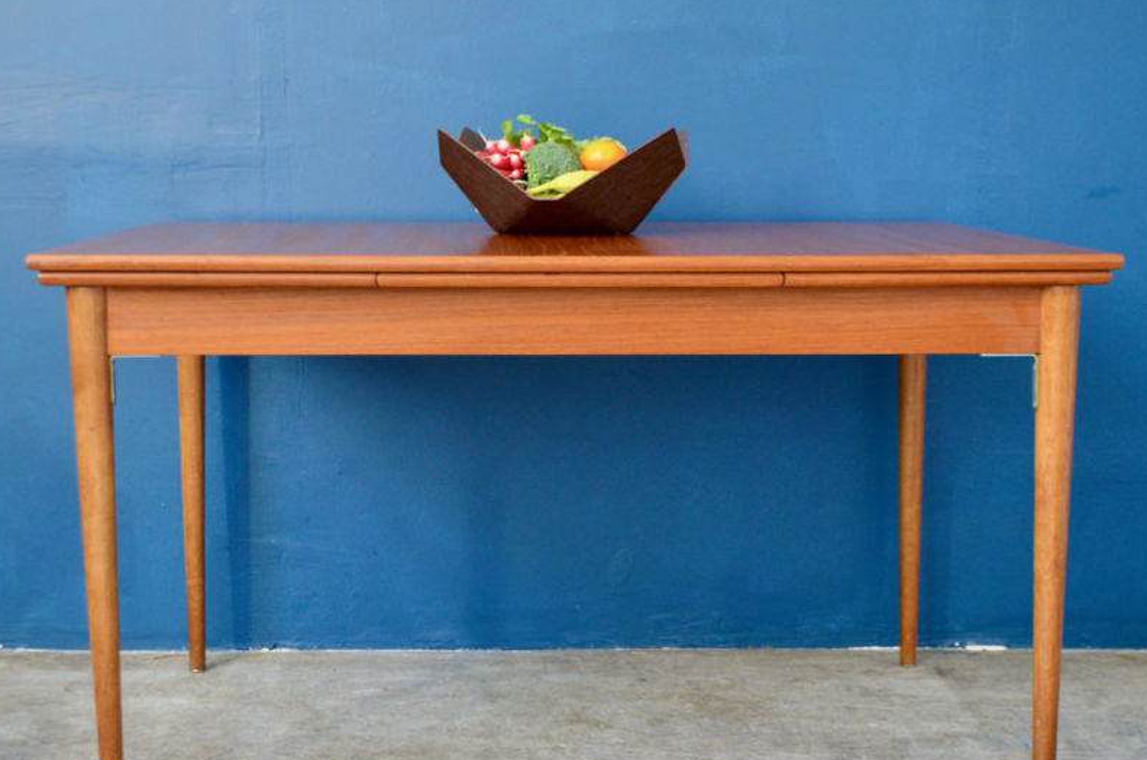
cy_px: 472
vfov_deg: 25.4
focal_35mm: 53
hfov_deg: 37.6
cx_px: 523
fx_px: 1686
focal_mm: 28
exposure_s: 1/50
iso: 1250
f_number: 4.5
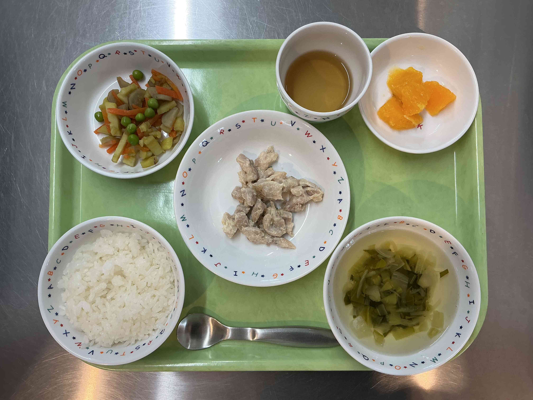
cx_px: 266
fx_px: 447
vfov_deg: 48.2
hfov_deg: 61.7
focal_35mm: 29
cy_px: 200
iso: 40
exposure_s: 1/100
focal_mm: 3
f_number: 1.8
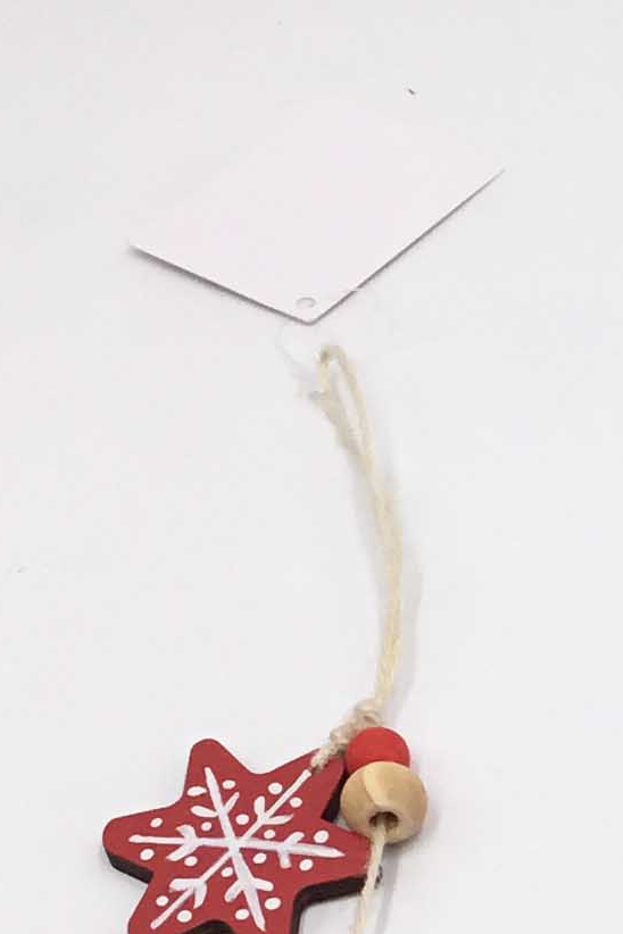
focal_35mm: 128
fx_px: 3322
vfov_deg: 15.9
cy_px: 745
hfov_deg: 10.3
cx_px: 994
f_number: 2.4
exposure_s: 1/253
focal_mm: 3.3
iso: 25
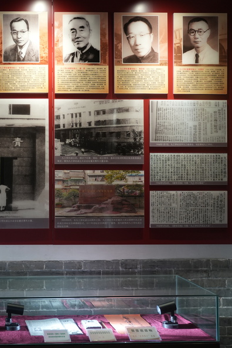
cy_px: 174
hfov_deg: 26.7
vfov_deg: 41.9
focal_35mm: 47
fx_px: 454
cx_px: -12
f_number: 2.8
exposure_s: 1/400
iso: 1000
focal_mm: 31
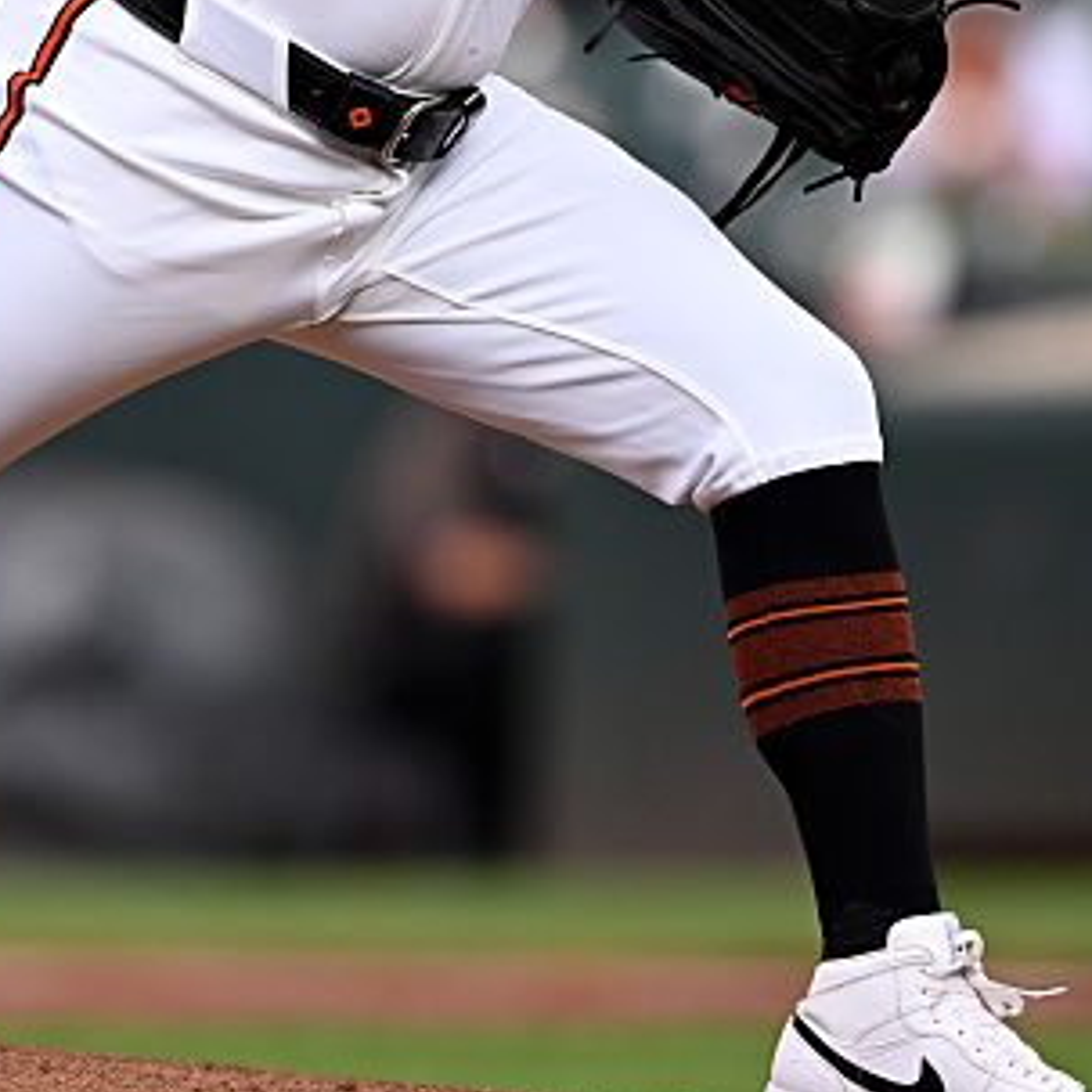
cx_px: 238
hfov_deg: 1.5
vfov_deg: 1.5
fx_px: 41044
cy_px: 34
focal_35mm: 1150
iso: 640
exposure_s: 1/2000
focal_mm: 400
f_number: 3.5
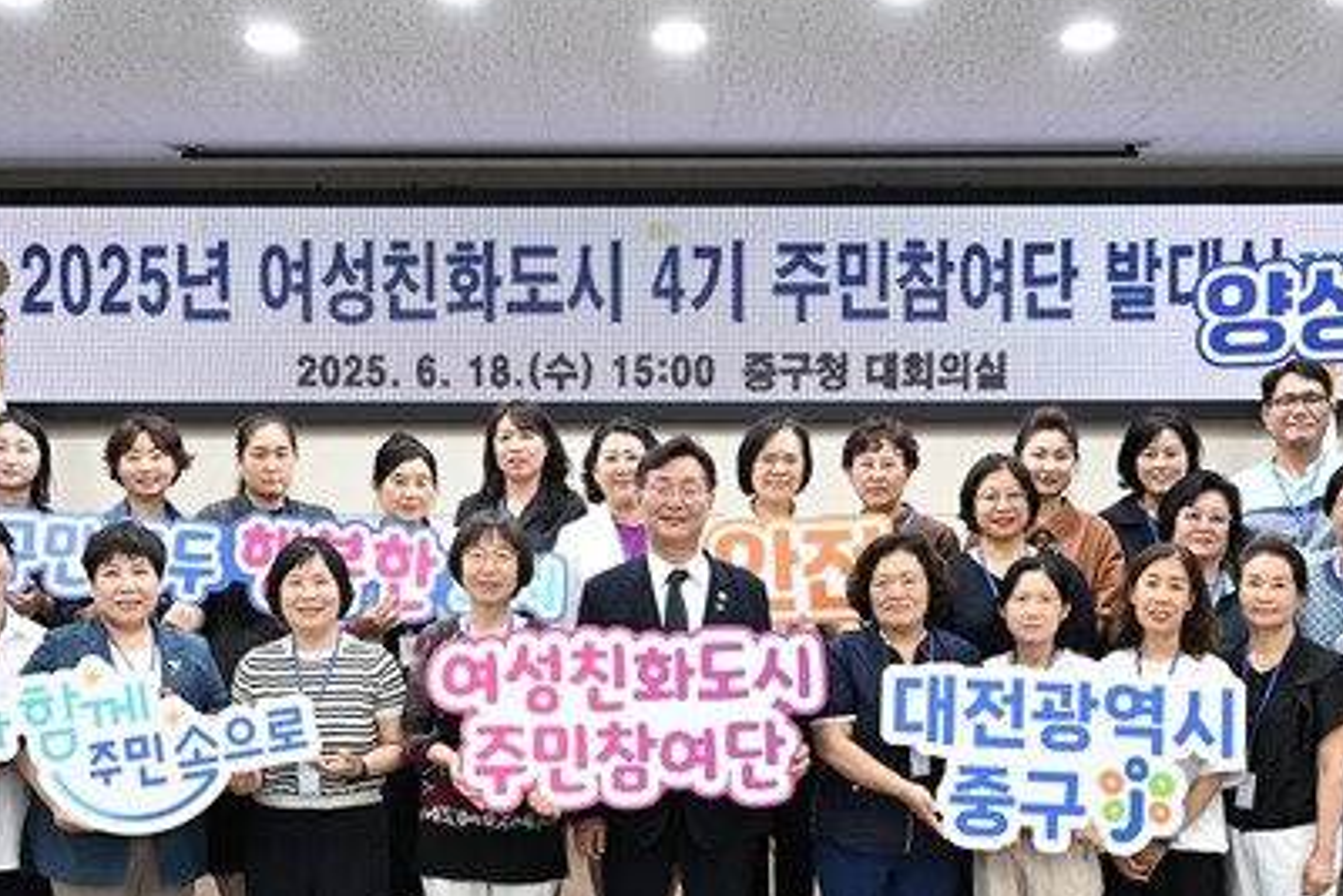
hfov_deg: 48.7
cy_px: 621
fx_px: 1483
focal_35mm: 40
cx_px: 648
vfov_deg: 33.2
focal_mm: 26.5
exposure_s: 1/100
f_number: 5.6
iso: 2500
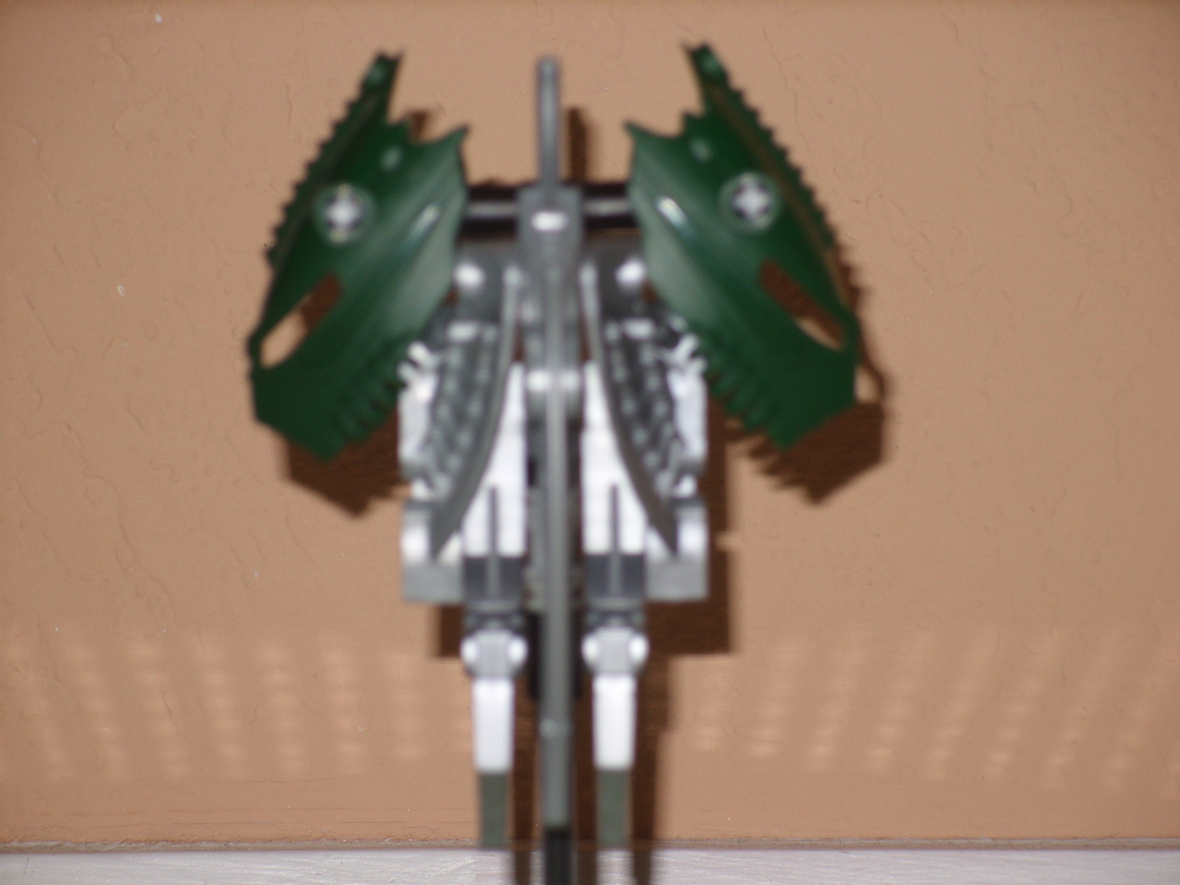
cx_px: 590
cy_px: 442
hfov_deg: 10.4
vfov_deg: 7.8
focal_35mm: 190
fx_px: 6477
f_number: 4.5
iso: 50
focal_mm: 39
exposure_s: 1/148
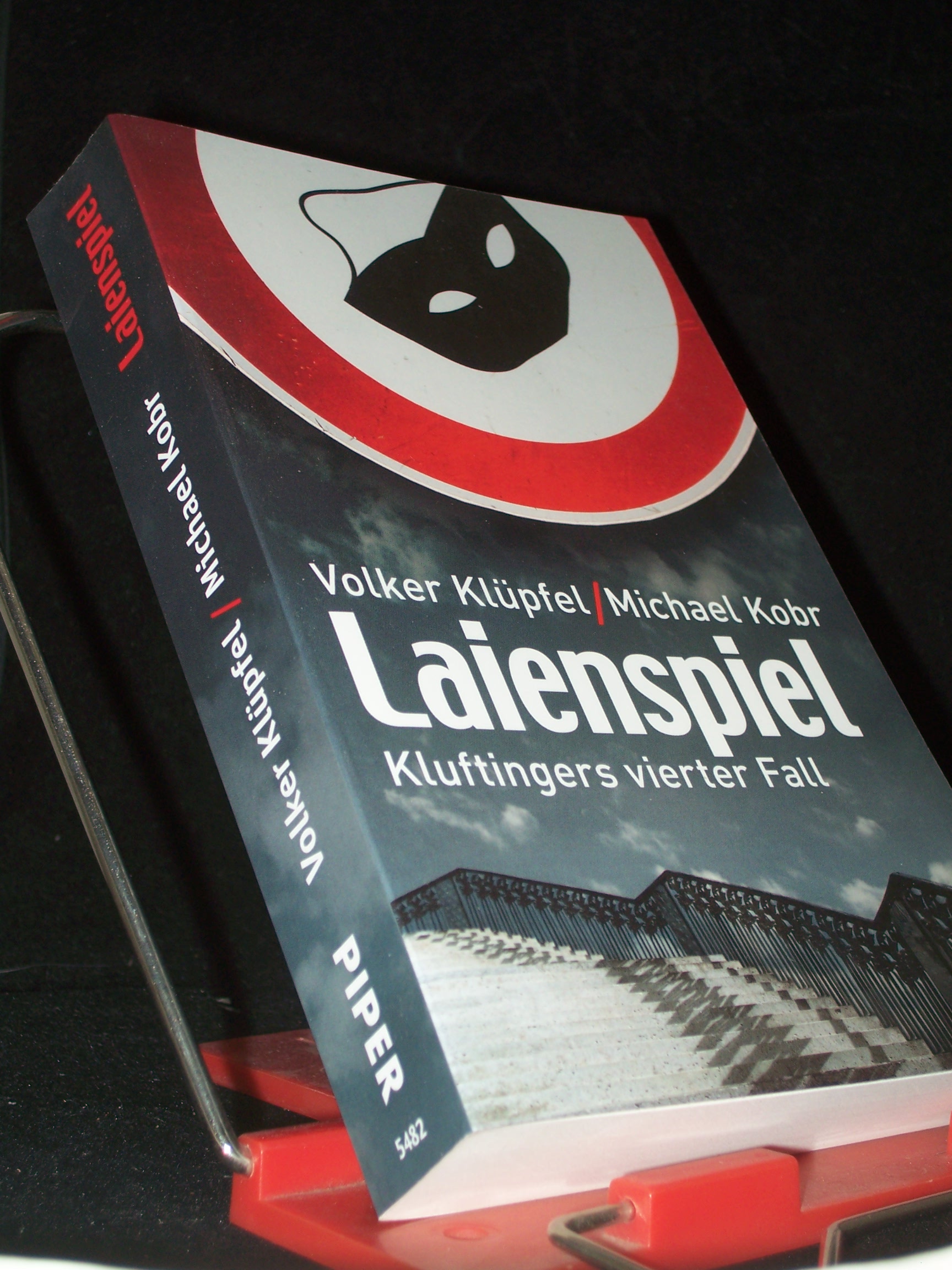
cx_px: 476
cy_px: 635
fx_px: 2420
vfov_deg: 29.4
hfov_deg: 22.3
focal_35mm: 66
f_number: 3.6
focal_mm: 11
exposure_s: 1/80
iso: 80
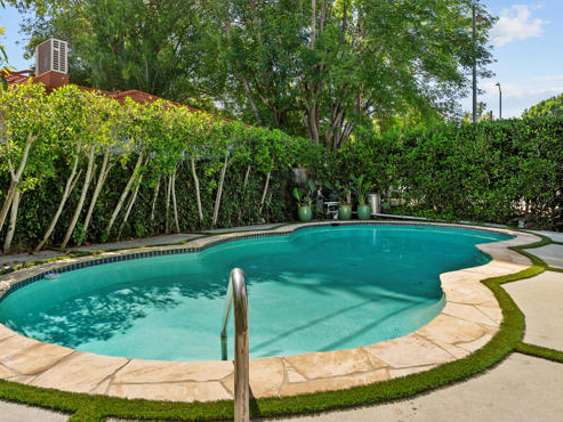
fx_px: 407
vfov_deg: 54.7
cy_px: 179
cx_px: 254
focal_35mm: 25
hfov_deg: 69.2
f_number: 8
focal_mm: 20
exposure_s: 1/20
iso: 80
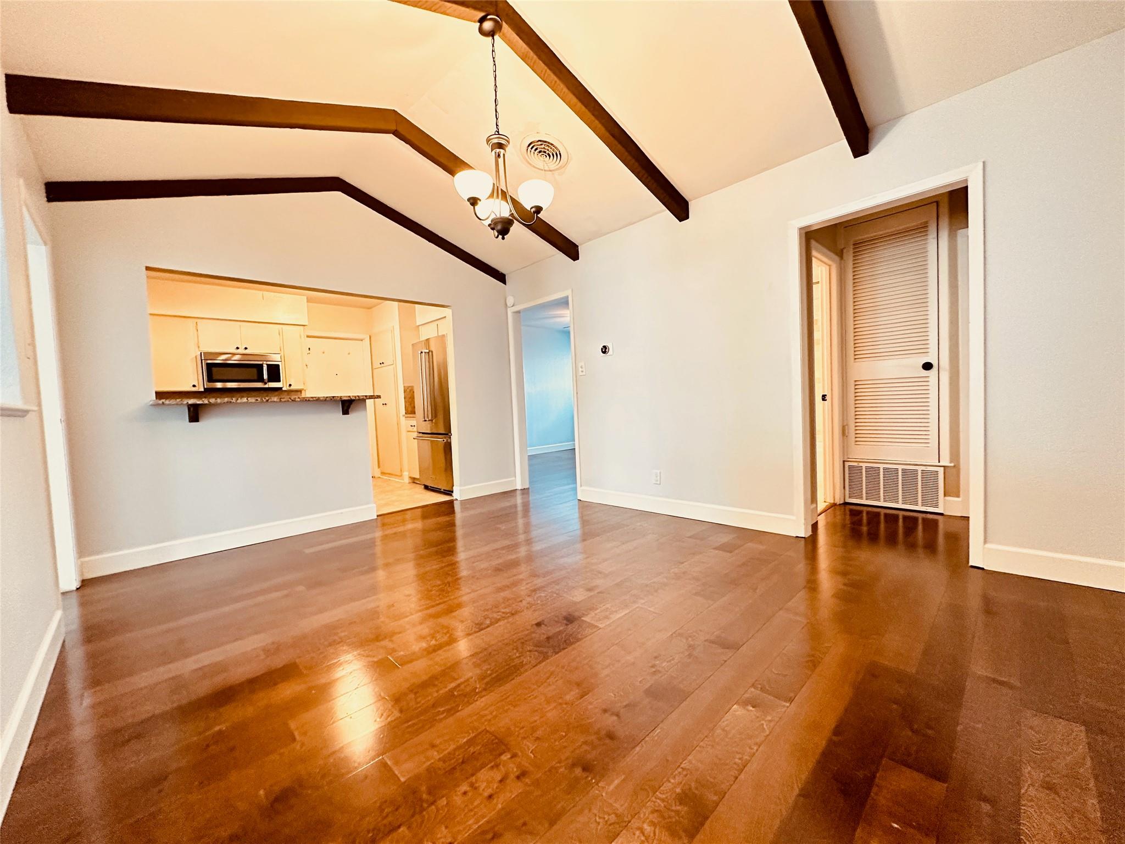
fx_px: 455
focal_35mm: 14
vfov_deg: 85.7
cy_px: 422
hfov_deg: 102.1
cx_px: 562
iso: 500
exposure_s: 1/60
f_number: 2.2
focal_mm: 2.22
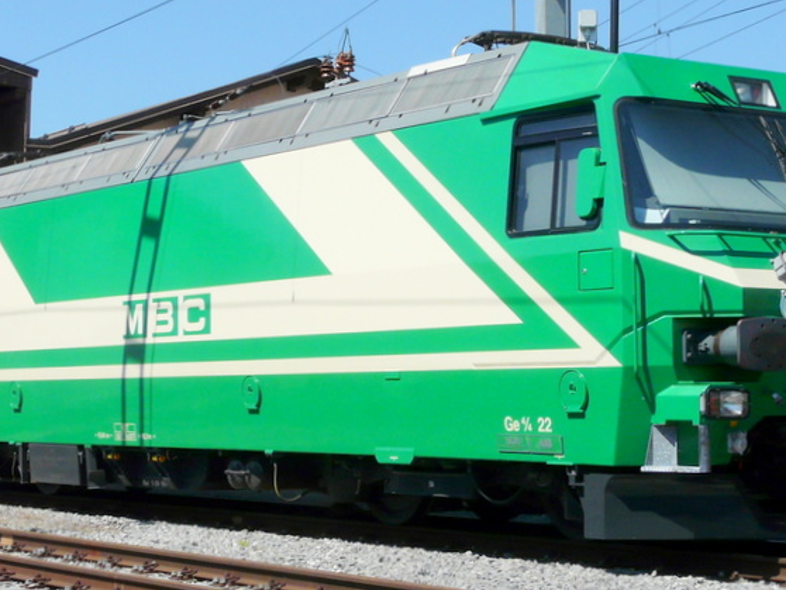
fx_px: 1954
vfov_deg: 17.2
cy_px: 269
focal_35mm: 86
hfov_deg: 22.7
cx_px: 428
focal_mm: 7.9
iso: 100
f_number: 6.3
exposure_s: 1/500
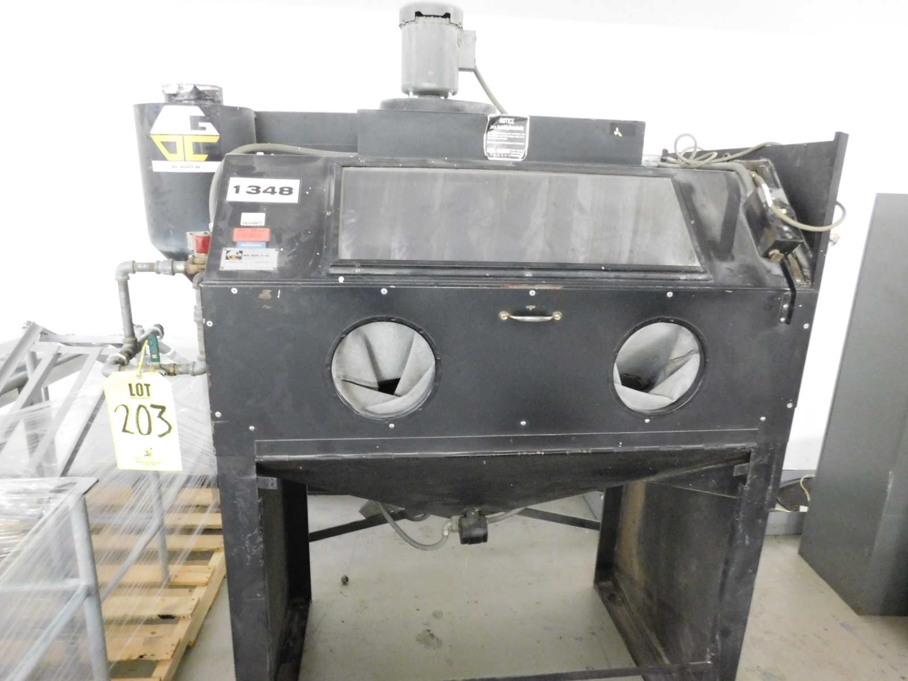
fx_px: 603
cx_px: 454
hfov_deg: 73.9
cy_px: 340
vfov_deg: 58.9
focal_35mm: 23
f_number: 3
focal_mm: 4
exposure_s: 1/4
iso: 800
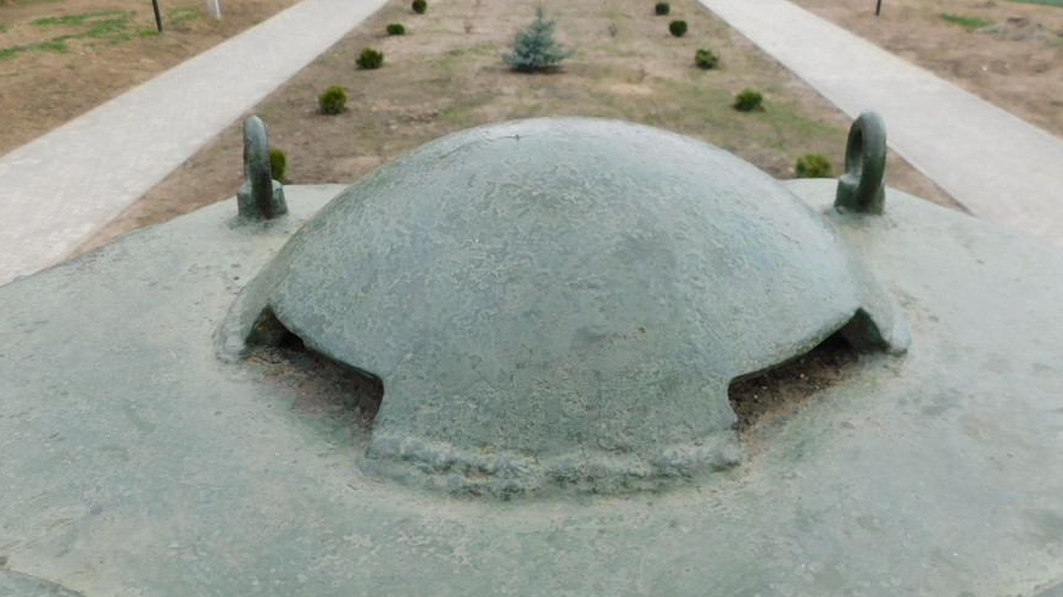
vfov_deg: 36.5
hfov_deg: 61.0
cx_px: 555
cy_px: 351
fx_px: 902
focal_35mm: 32
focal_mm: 4.1
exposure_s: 1/320
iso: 125
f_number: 3
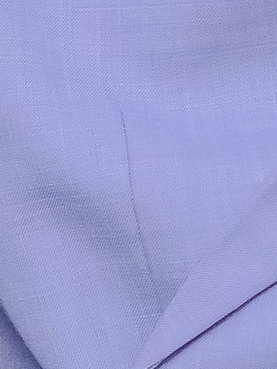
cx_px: 342
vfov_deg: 3.6
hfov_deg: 2.7
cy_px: -72
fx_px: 5924
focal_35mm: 555
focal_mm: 50
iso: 2500
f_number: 2.2
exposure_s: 1/40
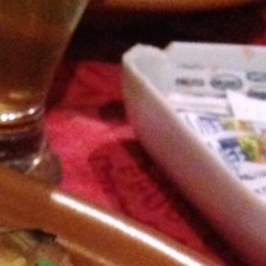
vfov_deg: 11.5
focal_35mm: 139
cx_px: -148
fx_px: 1208
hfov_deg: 11.9
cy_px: 512
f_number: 2.4
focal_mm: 4.12
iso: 640
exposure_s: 1/15
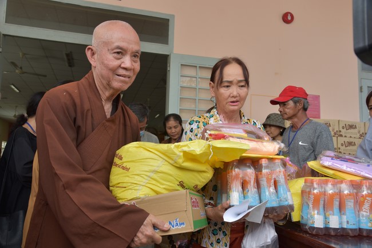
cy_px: 124
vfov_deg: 42.4
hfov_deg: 60.3
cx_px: 186
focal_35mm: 31
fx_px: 320
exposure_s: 1/250
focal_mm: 31
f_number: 8
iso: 280
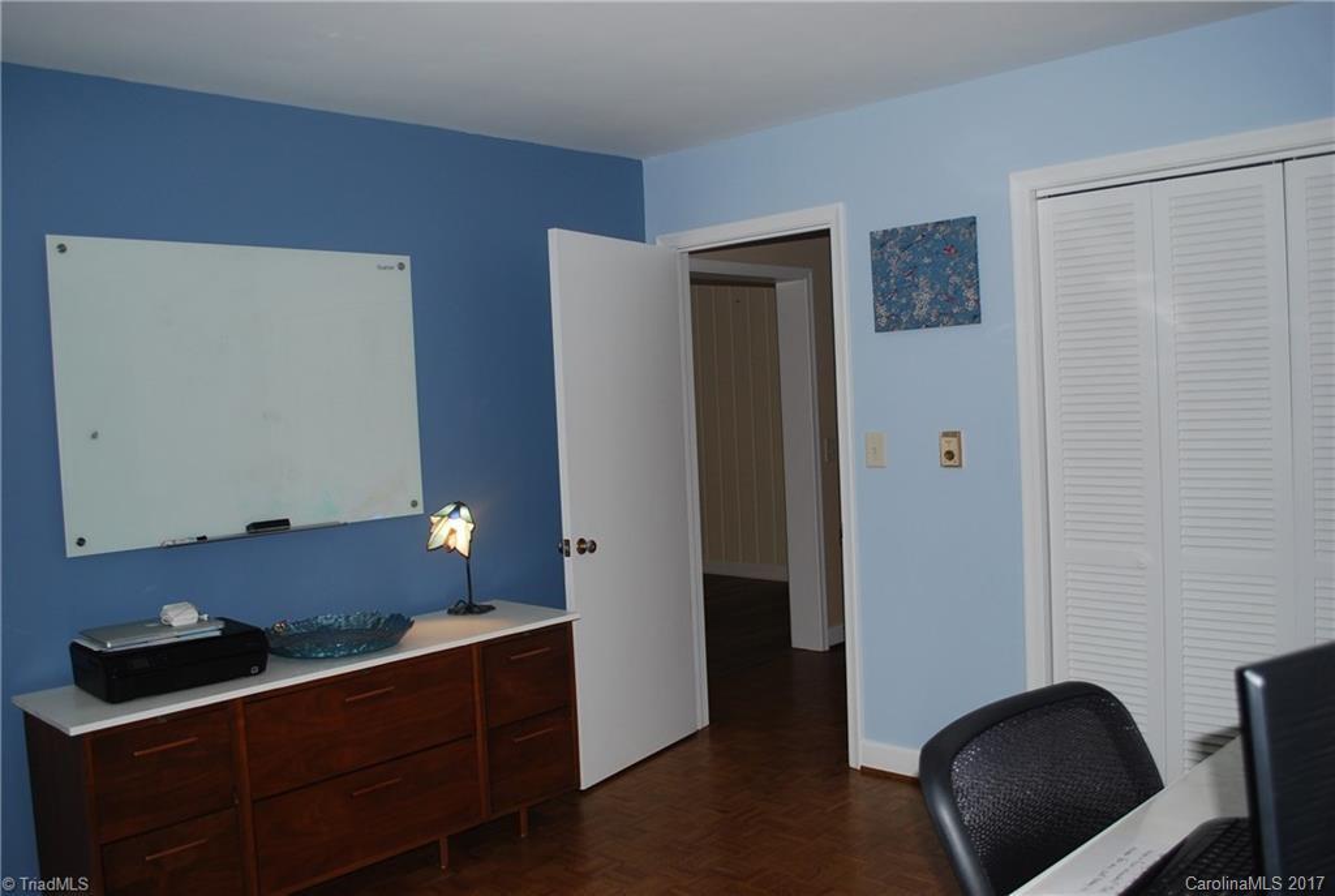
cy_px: 448
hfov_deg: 61.8
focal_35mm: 30
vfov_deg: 43.8
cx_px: 668
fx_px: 1115
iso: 200
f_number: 3.8
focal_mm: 20
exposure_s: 1/60
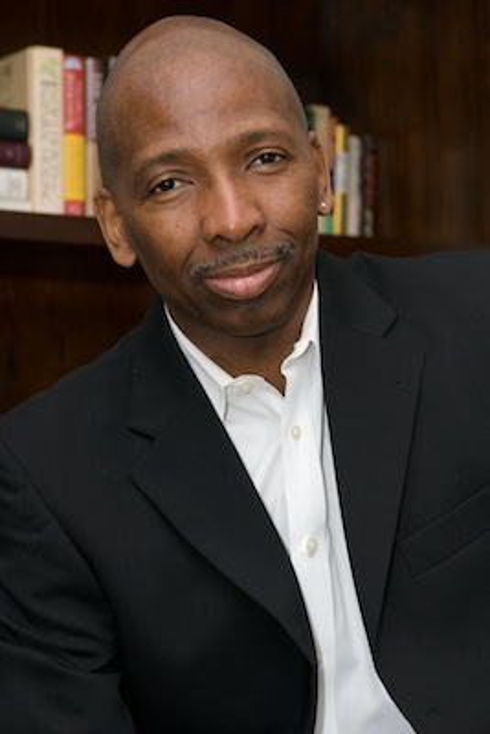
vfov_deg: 19.4
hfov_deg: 13.1
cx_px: 245
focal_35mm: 105
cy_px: 367
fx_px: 2142
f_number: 4.8
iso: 200
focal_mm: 70
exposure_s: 1/250
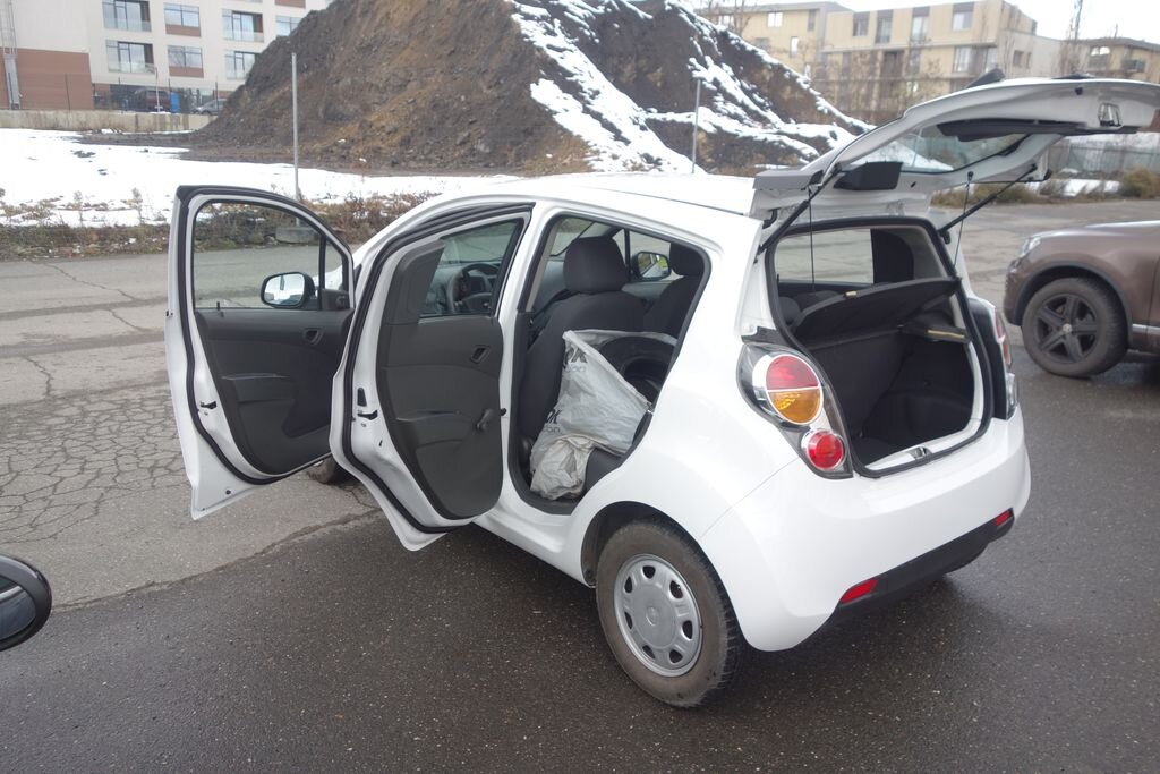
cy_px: 387
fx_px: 902
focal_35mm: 28
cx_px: 580
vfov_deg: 46.4
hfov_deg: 65.5
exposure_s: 1/100
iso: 125
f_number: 3.2
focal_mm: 10.4
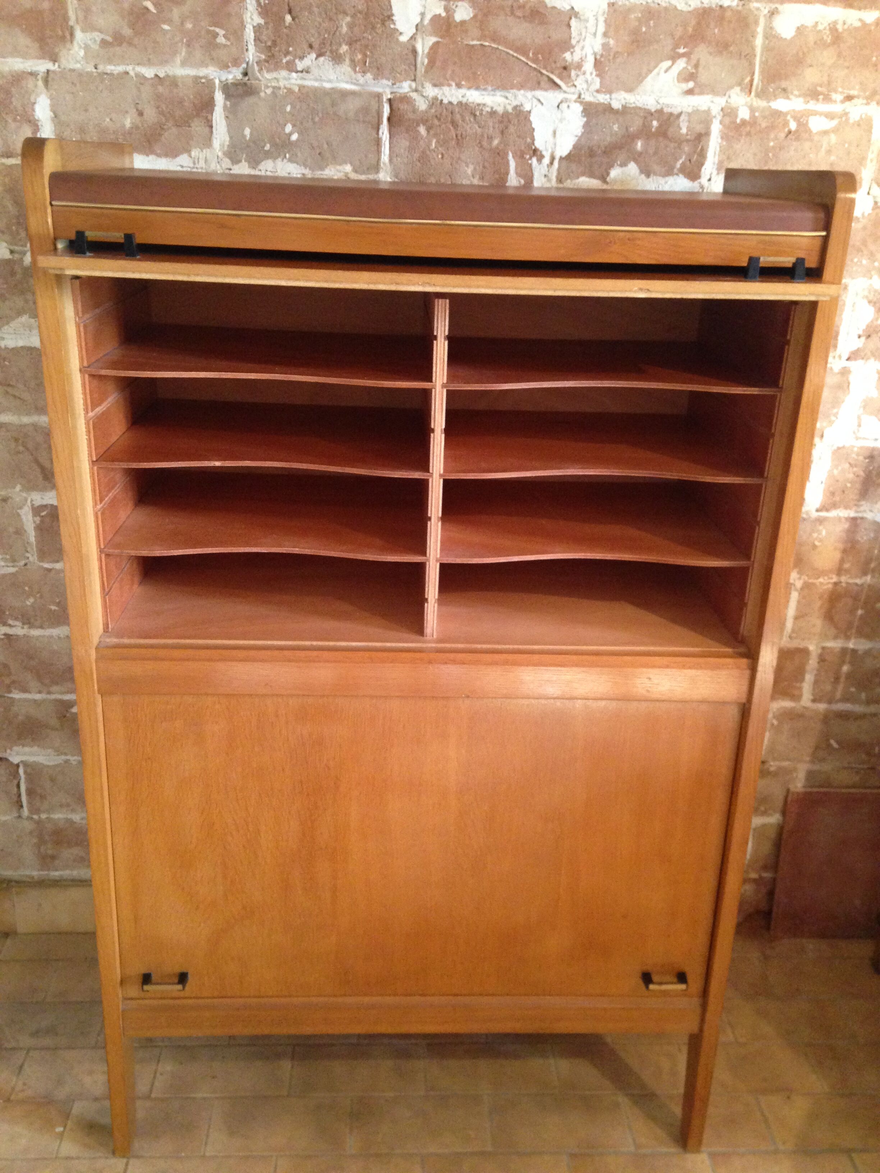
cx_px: 440
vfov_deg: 55.4
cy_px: 586
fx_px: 1119
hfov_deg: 42.9
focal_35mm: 33
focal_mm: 4.12
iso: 320
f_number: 2.4
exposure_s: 1/20
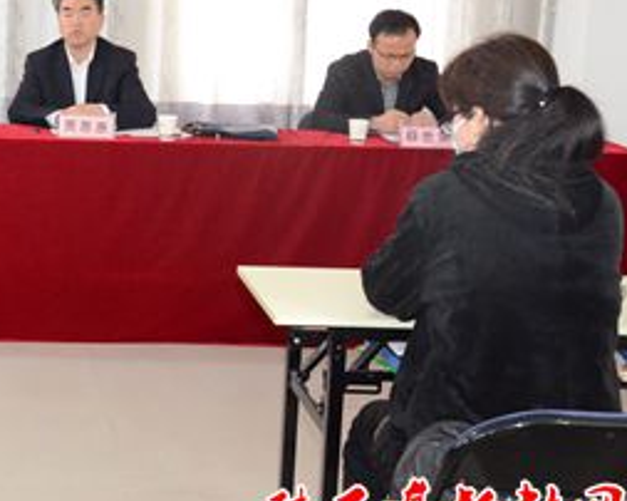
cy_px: 114
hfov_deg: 24.9
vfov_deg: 21.6
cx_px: -89
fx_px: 1300
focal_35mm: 70
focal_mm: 21
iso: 3600
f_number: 6.3
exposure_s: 1/60
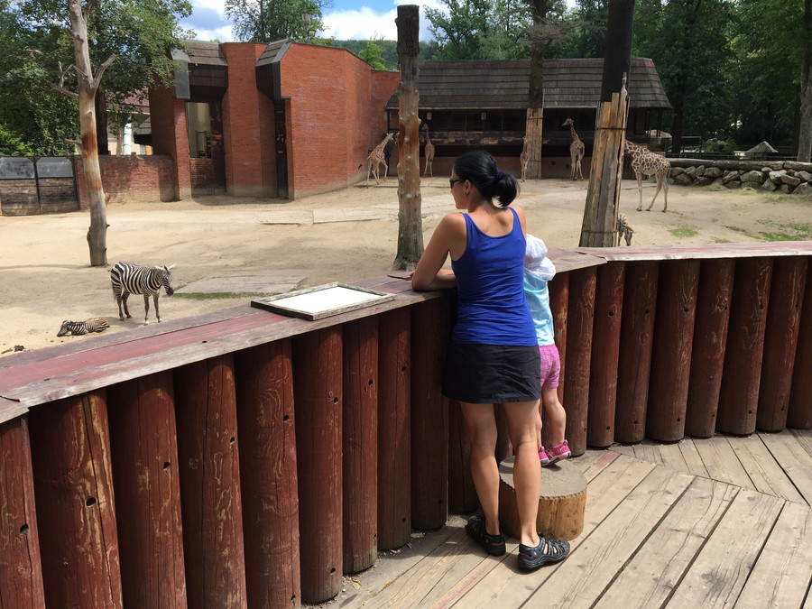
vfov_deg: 48.2
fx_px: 680
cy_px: 304
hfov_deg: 61.7
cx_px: 406
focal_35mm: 29
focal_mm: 4.15
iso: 25
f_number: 2.2
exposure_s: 1/810
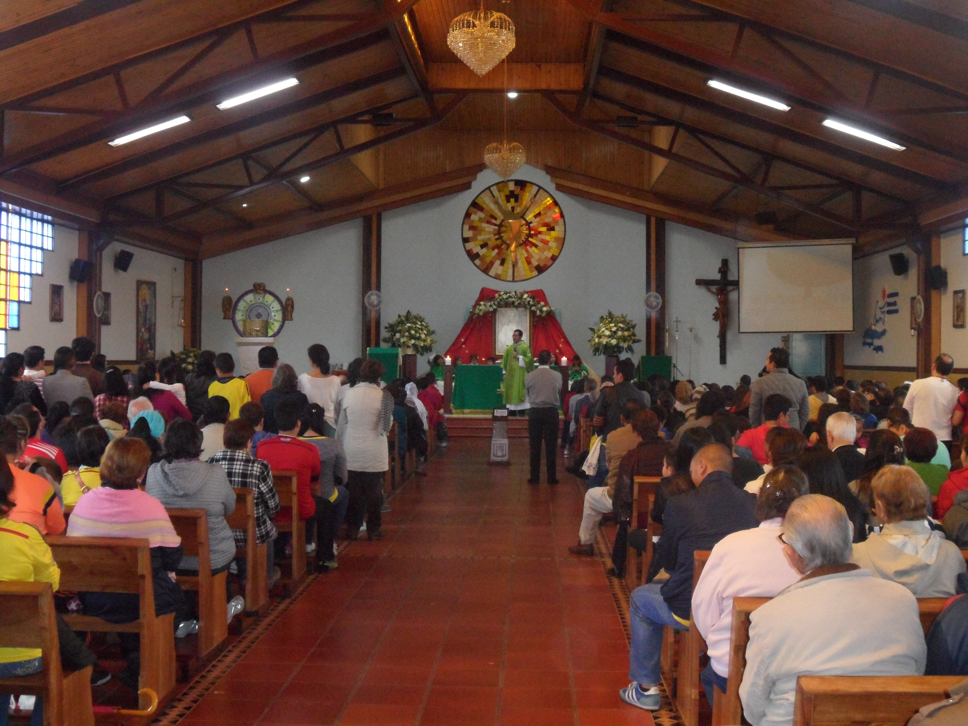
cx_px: 484
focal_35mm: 44
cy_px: 363
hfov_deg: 42.9
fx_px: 1230
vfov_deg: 32.9
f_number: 4.5
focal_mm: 7.8
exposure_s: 1/60
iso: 640
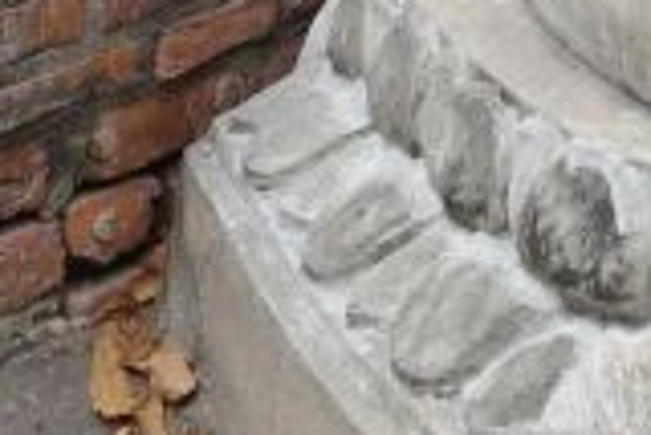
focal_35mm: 140
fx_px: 2534
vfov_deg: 8.8
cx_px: 1192
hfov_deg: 13.1
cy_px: -636
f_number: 5.6
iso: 125
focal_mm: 10.4
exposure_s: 1/160
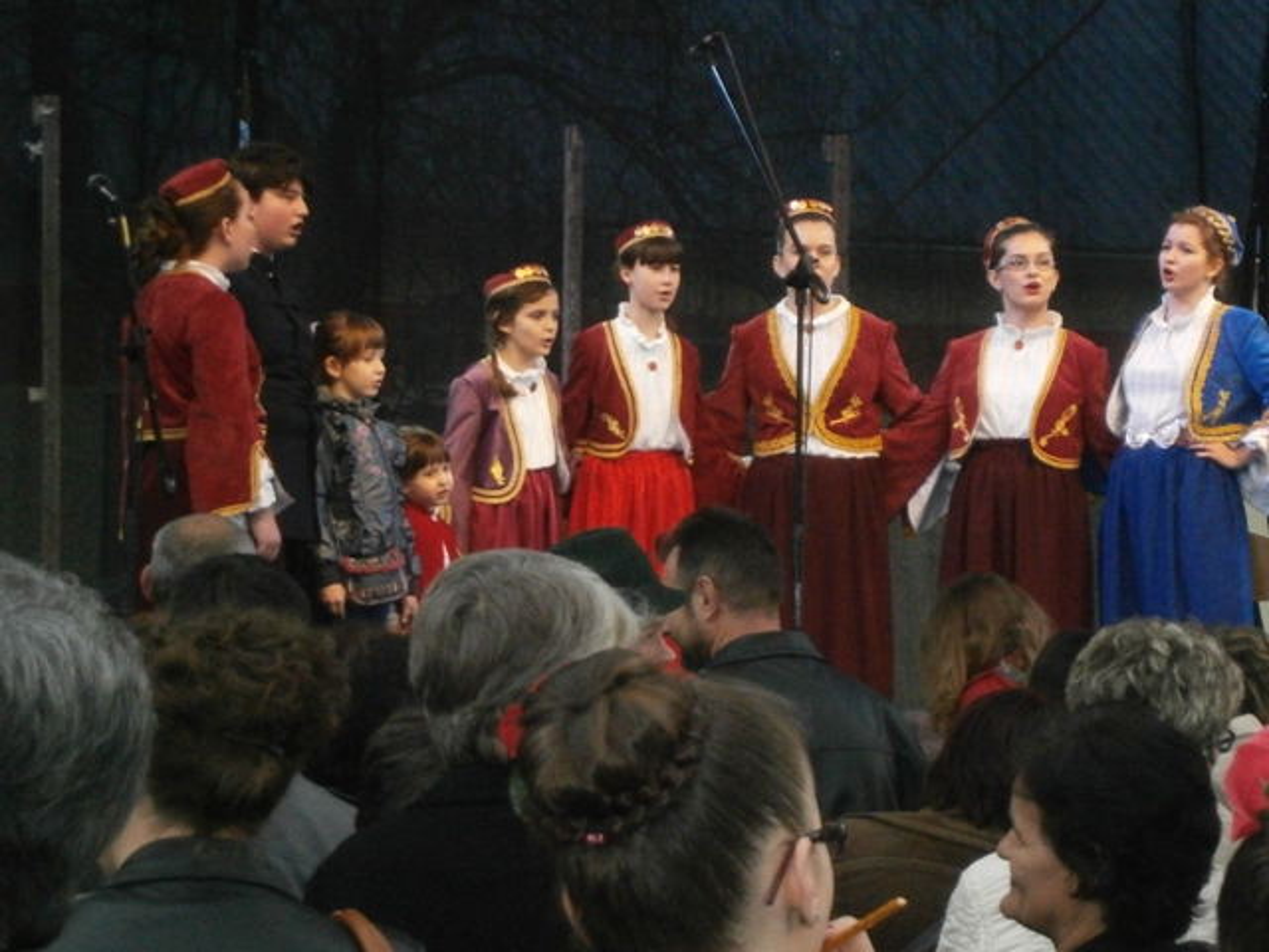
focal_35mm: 130
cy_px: 476
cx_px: 634
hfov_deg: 15.2
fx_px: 4766
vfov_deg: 11.4
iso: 800
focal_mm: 23.5
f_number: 6.5
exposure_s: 1/125
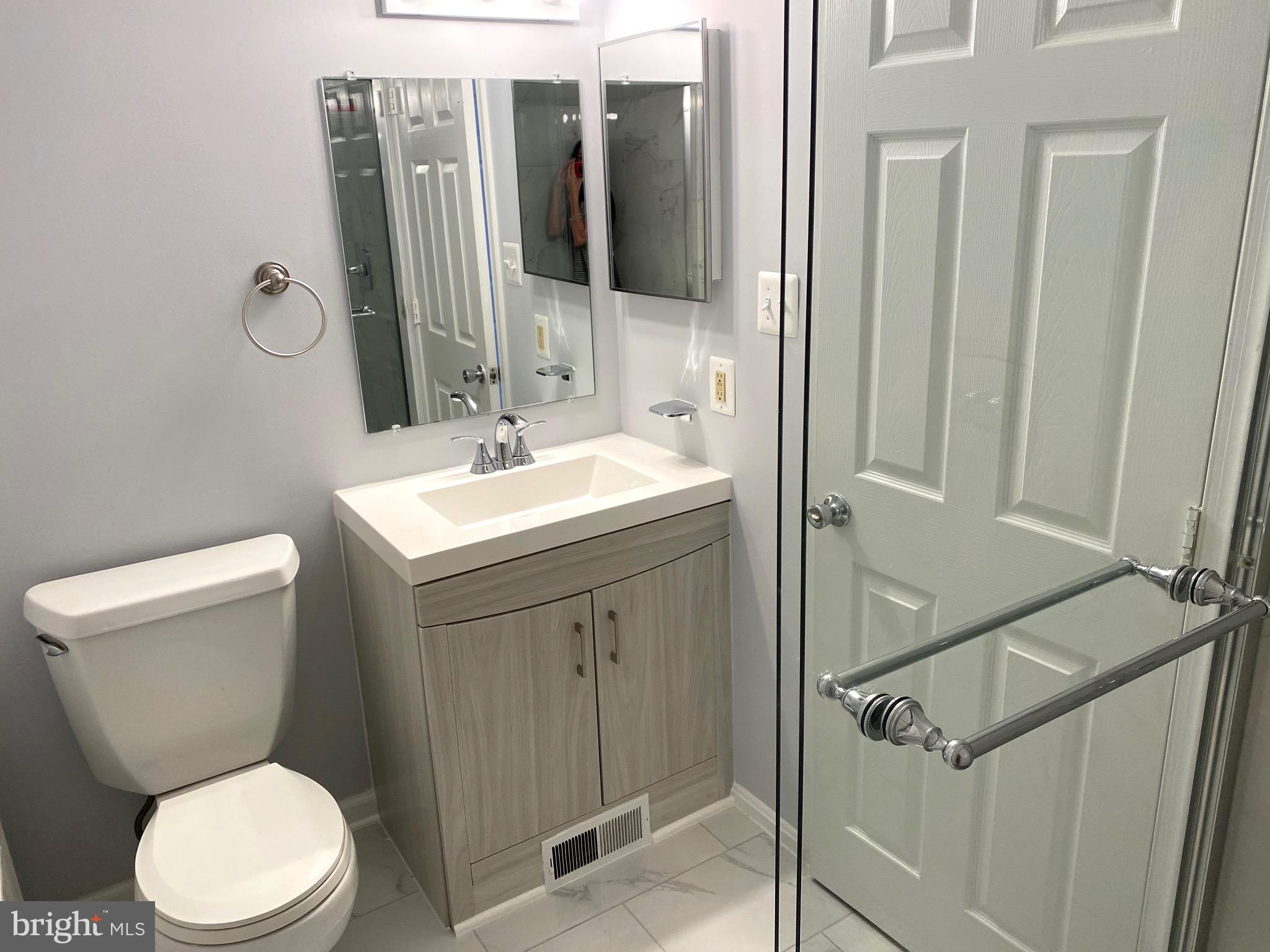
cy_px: 476
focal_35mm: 26
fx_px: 954
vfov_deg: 53.1
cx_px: 635
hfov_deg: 67.3
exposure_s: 1/120
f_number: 1.8
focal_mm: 4.25
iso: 100
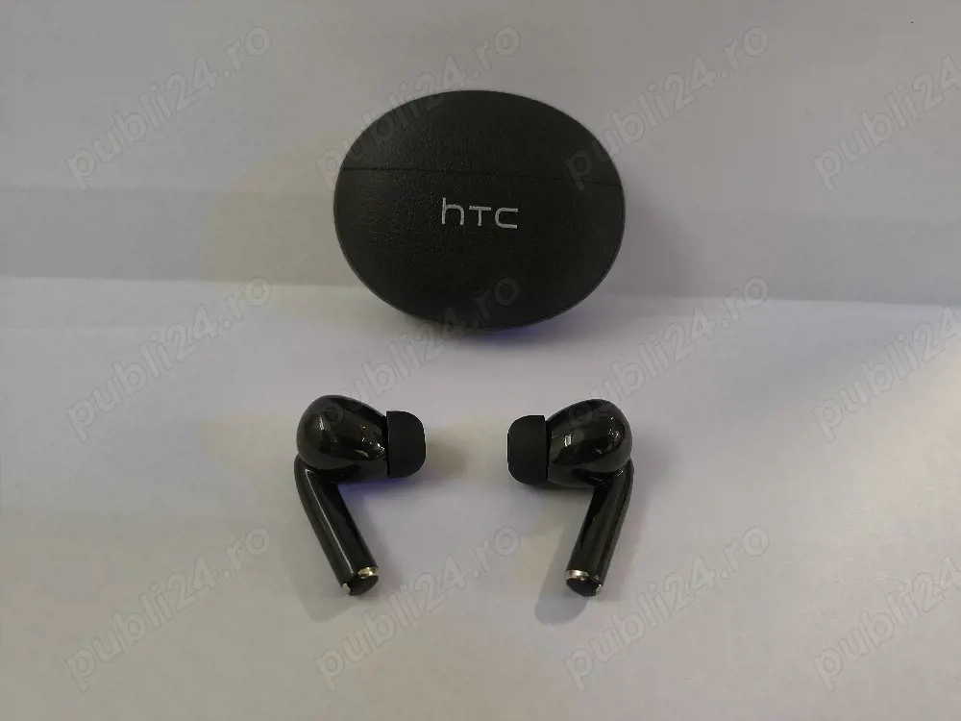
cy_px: 360
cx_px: 480
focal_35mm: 24
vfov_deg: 56.8
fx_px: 666
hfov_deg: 71.6
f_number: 1.8
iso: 1167
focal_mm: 5.56
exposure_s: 1/33.3
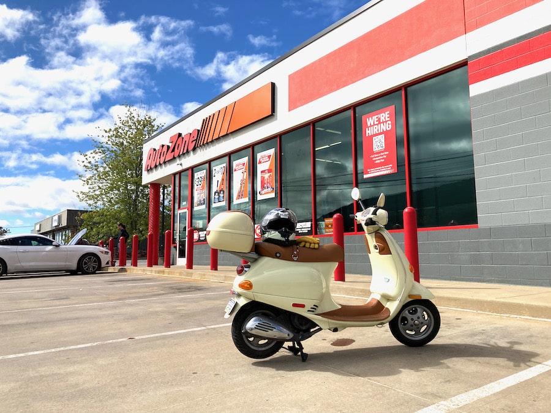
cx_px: 276
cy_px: 206
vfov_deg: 49.7
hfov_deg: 63.4
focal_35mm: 28
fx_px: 446
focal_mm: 3.99
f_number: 1.8
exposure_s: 1/3040
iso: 20
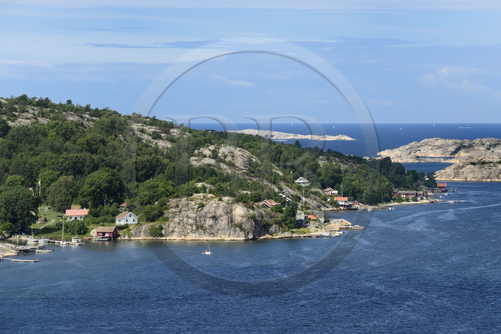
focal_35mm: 165
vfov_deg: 8.3
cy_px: 167
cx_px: 250
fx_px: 2296
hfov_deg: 12.5
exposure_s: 1/400
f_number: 11
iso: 200
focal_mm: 165
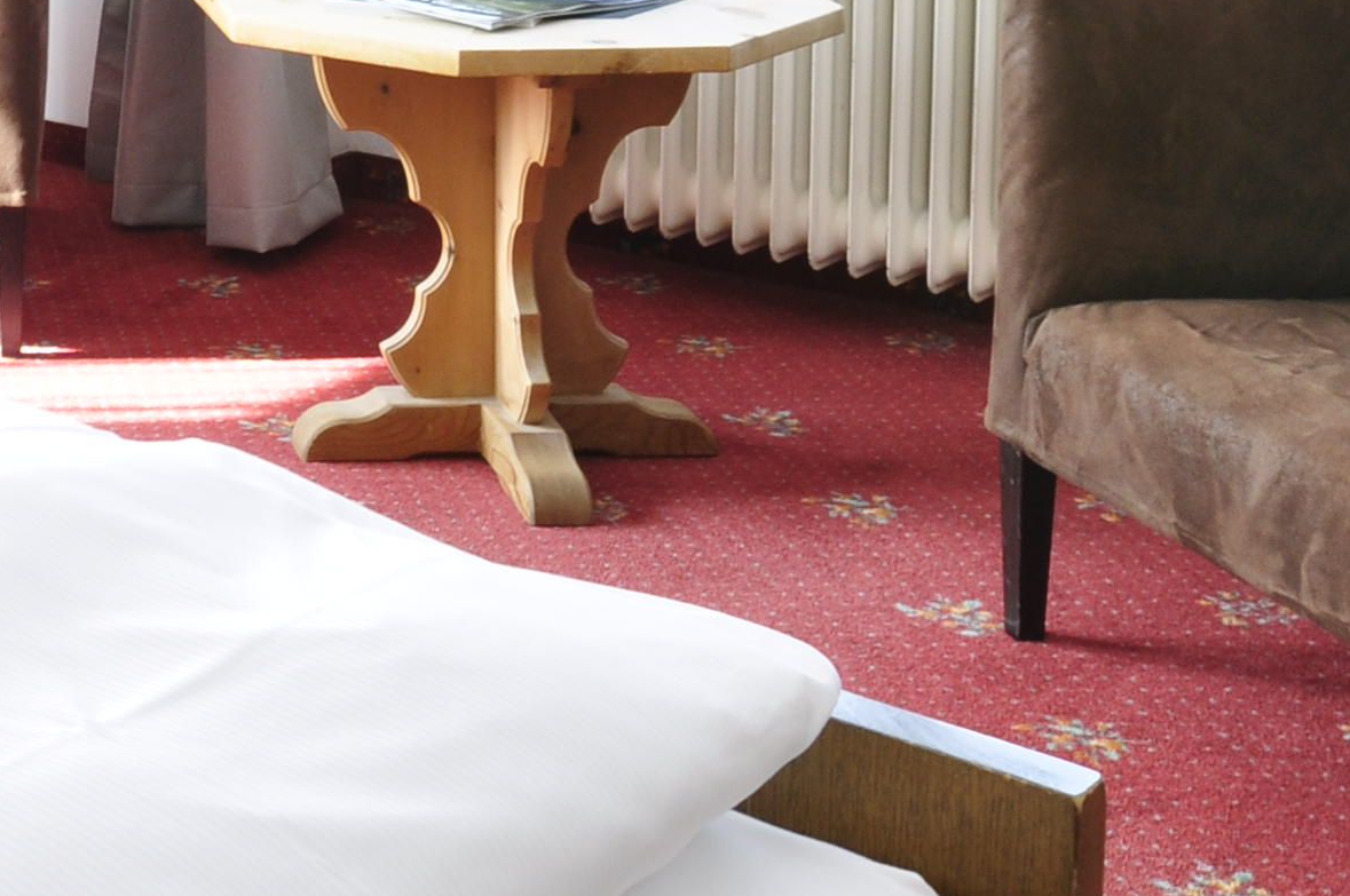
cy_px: -360
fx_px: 3064
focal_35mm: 82
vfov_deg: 15.6
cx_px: -188
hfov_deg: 23.1
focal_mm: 15
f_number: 13
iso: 250
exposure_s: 1/3
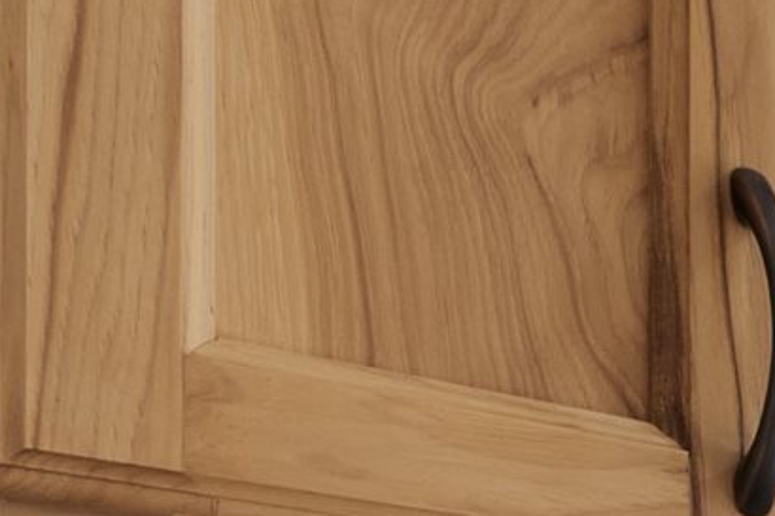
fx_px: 2582
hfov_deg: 10.6
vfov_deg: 10.2
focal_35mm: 120
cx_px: 2429
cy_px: 1141
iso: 100
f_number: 8
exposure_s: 1/15
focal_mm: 16
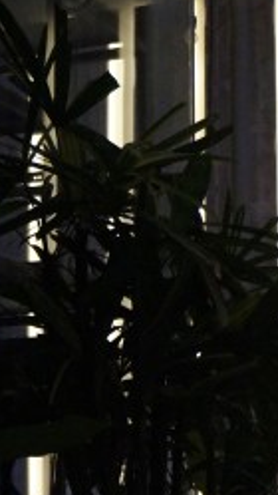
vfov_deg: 25.3
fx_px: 1075
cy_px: 419
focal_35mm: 82
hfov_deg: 14.5
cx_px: 271
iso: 3200
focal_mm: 18
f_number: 3.5
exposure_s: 1/80
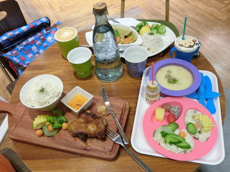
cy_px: 86
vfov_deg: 40.7
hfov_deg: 52.6
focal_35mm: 35
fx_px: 233
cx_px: 115
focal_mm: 7.2
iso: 400
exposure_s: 1/30
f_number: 3.2
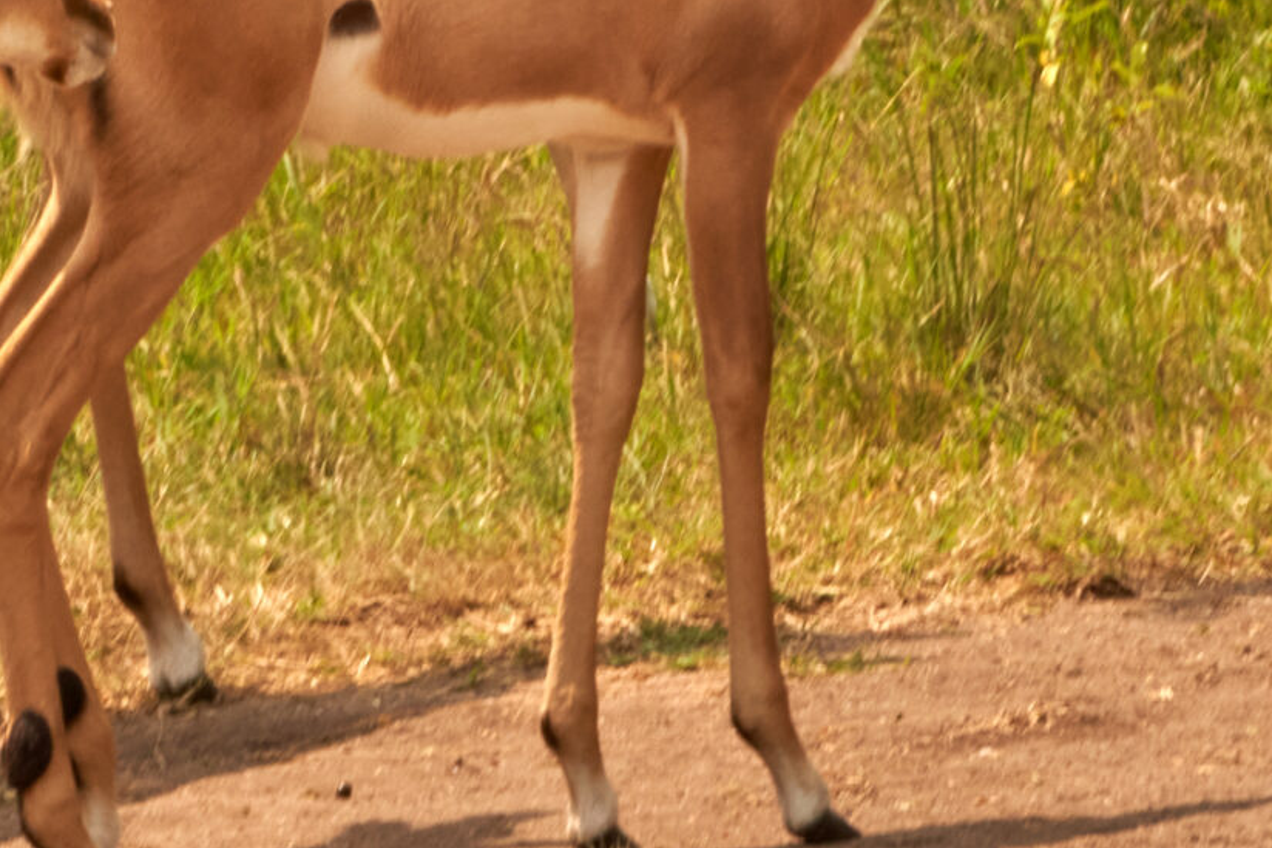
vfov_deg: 1.2
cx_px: 37
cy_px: -7
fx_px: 40163
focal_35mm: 1137
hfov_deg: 1.8
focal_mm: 366
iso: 1600
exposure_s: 1/200
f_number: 36
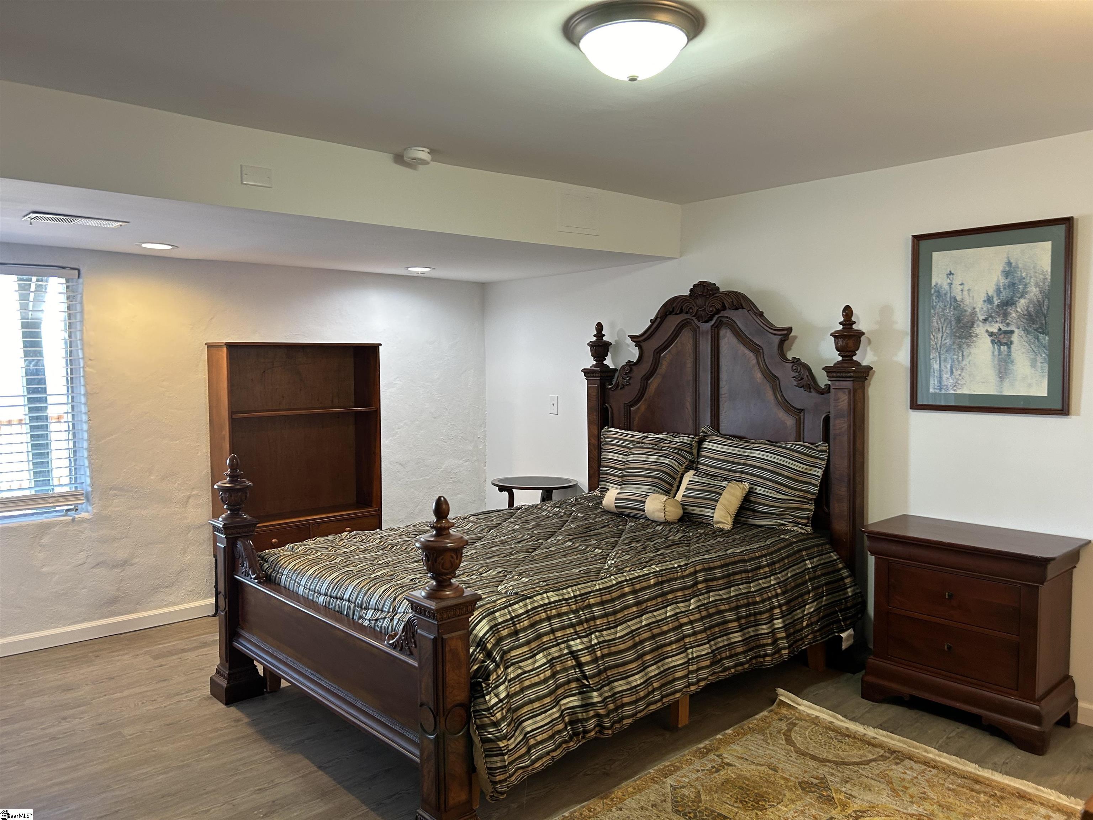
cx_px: 546
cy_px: 410
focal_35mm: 26
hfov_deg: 67.3
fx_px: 821
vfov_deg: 53.1
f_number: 1.5
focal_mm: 5.7
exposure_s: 1/60
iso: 125
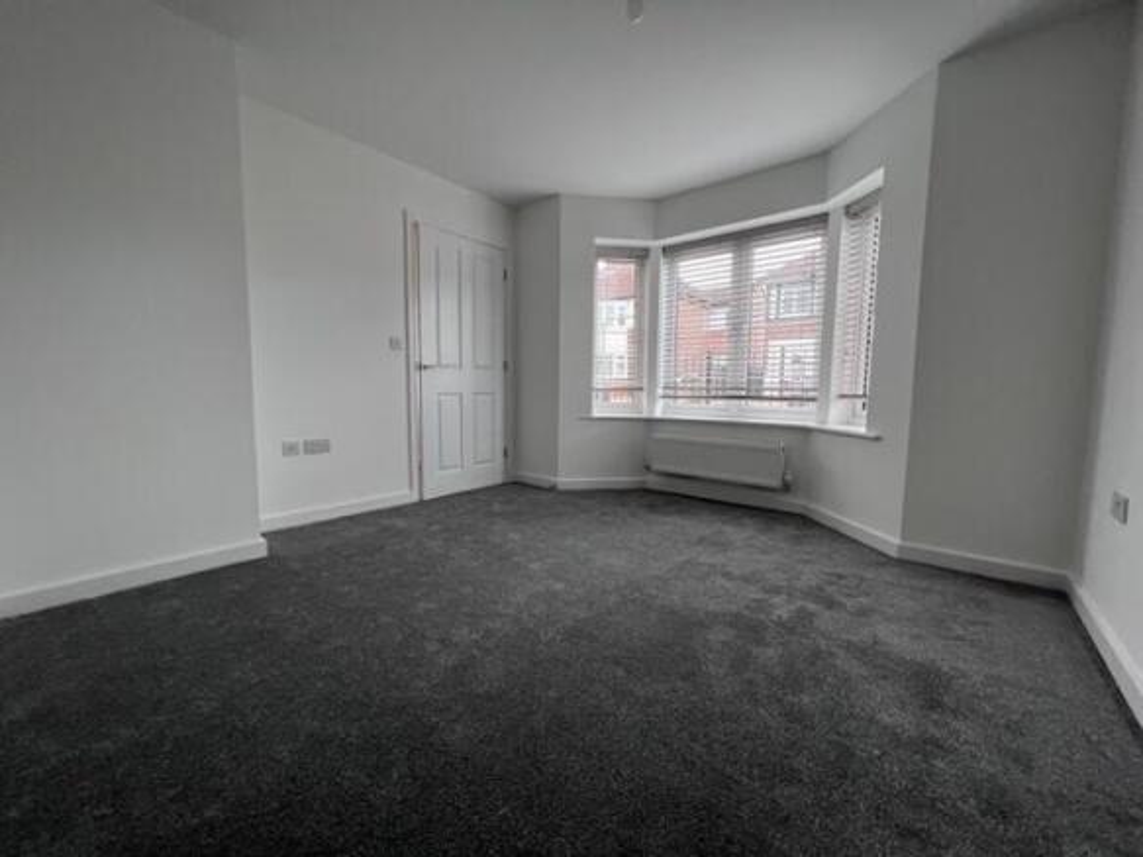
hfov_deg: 106.2
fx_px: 429
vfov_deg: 89.9
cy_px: 428
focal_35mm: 13
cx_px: 572
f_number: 1.8
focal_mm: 1.57
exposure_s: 1/100
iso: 125
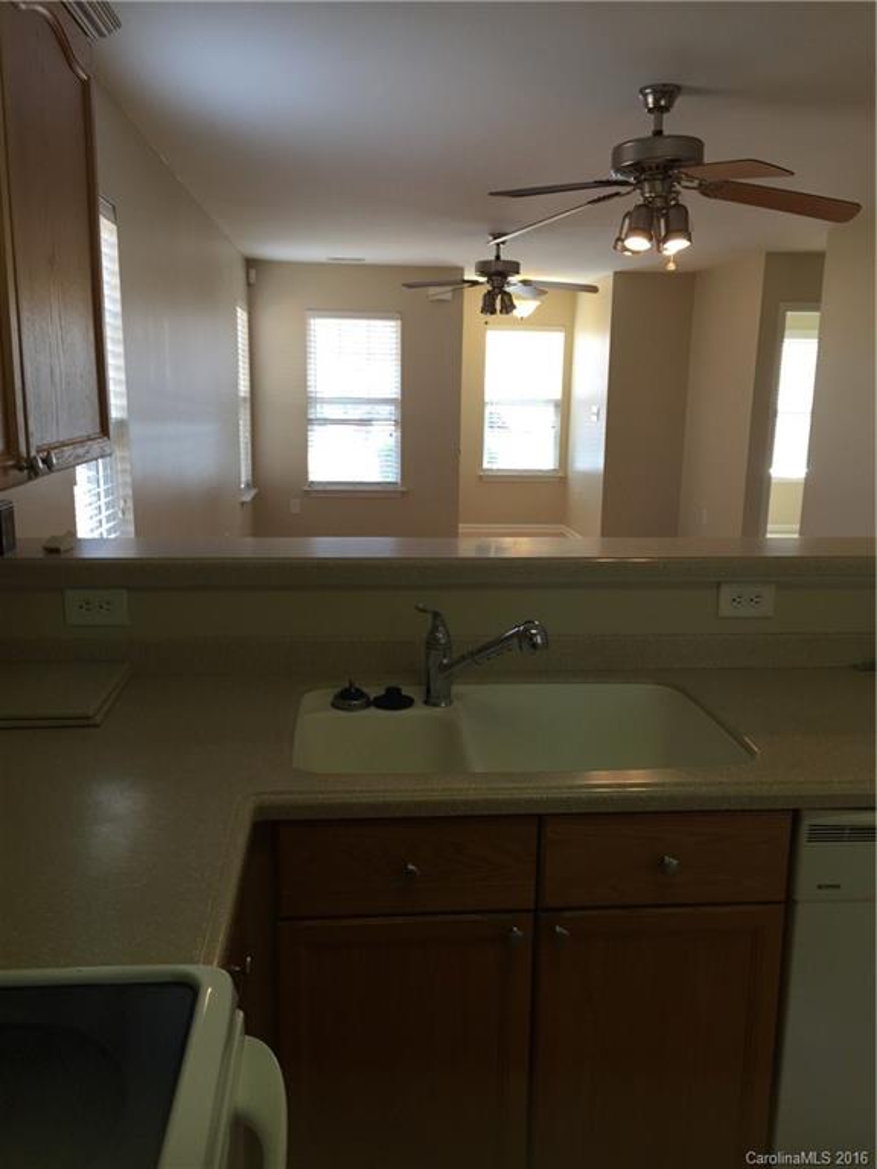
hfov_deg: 48.2
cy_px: 584
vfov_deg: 61.7
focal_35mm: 29
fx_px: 980
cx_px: 438
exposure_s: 1/40
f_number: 2.2
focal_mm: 4.15
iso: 40
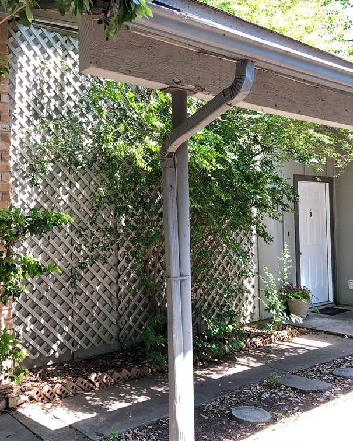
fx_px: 483
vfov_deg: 49.1
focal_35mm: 37
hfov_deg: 40.1
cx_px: 155
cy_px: 223
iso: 25
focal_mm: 4
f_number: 1.8
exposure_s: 1/120
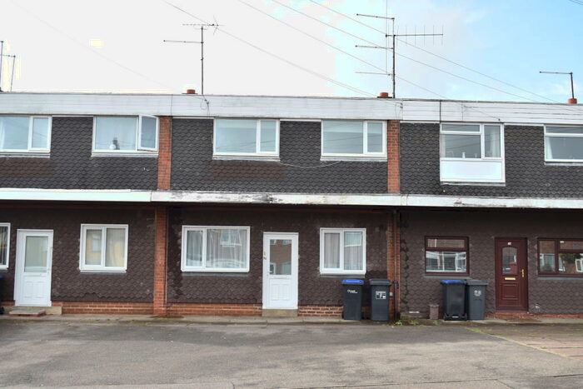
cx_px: 292
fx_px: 705
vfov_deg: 30.9
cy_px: 194
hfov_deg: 45.0
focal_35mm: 44
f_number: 6.3
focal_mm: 29
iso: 100
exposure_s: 1/160
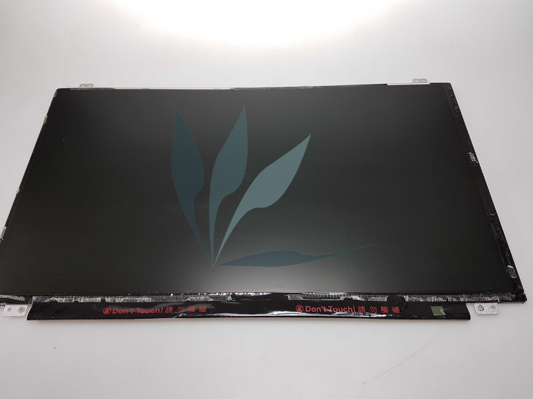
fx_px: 400
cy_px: 200
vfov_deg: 53.1
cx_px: 266
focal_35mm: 26
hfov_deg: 67.3
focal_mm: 4.2
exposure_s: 1/100
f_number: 1.7
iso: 80
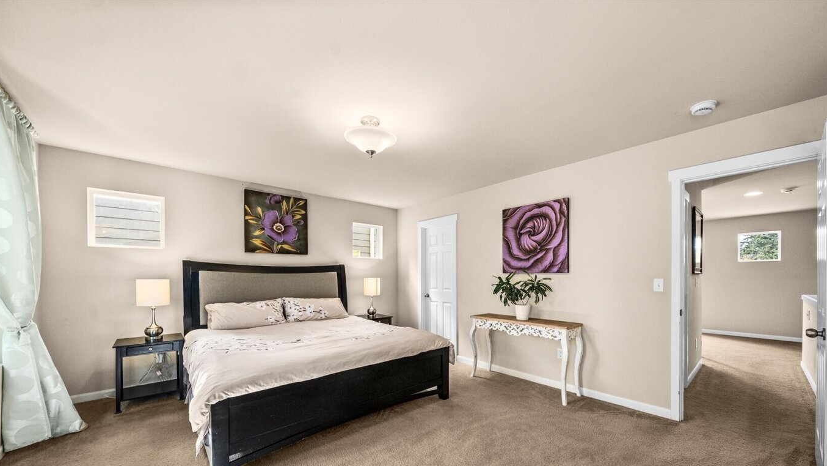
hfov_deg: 110.8
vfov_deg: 77.3
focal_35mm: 13
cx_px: 420
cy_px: 285
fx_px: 285
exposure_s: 1/10
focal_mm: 12
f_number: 7.1
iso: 1000
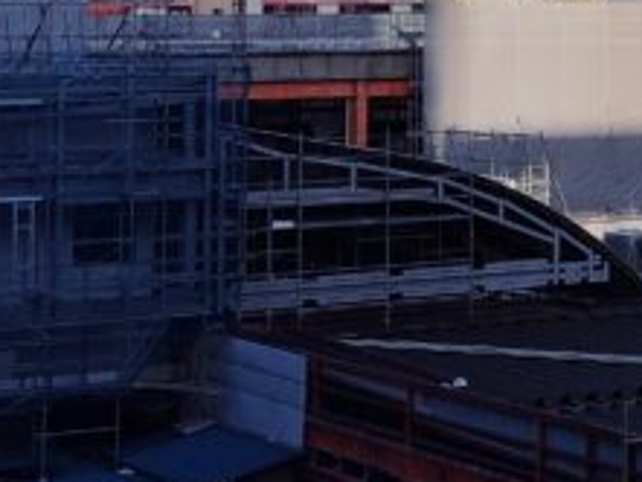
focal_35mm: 130
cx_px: 1078
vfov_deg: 11.2
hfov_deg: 13.8
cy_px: -60
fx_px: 2412
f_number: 1.8
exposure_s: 1/823
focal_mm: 4.22
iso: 50
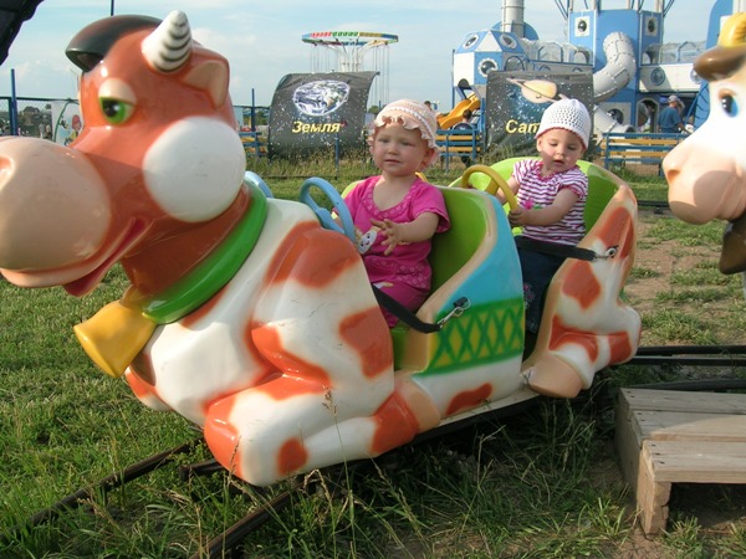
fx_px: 754
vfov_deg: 40.7
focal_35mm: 35
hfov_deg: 52.6
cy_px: 280
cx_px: 373
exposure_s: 1/277
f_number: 4.8
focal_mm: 5.4
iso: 50
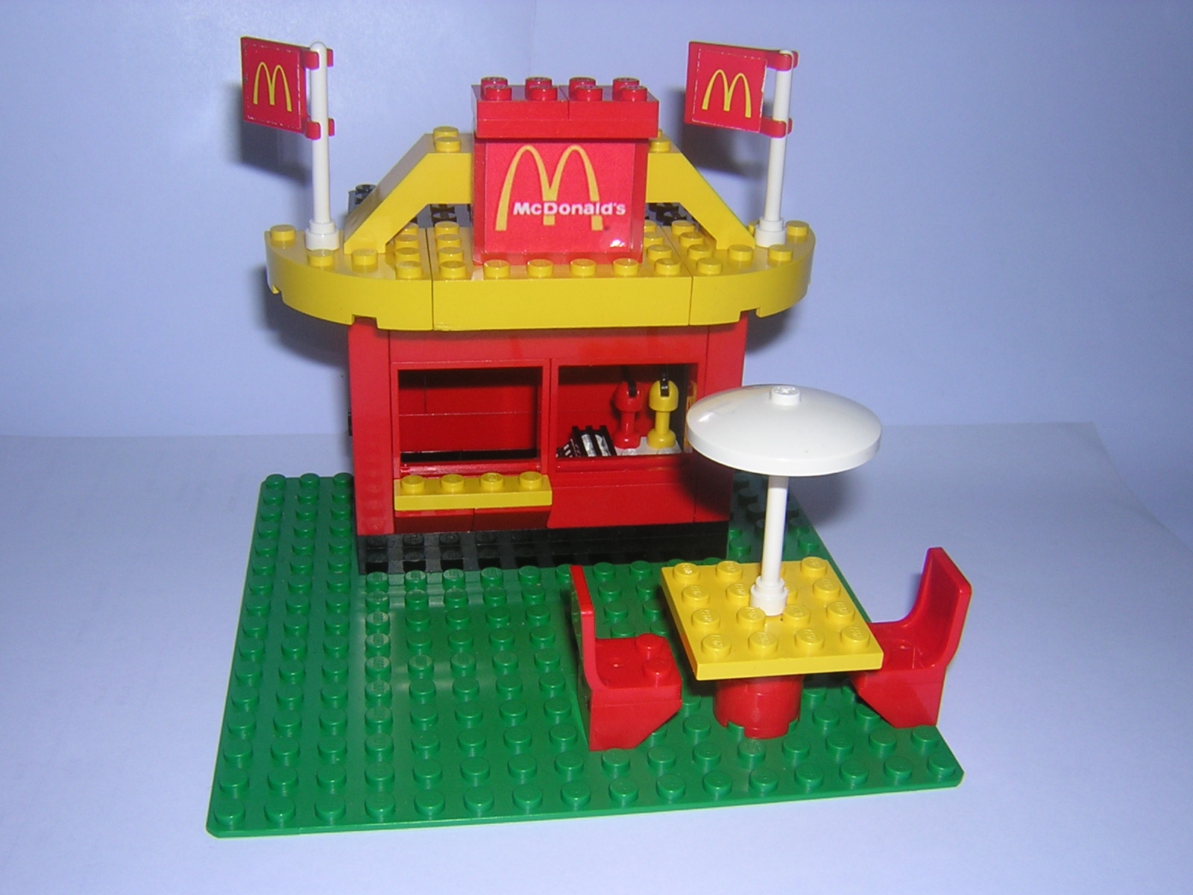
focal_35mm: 36
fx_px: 1241
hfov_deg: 51.4
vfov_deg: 39.7
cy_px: 448
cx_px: 596
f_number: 5.2
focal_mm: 4.7
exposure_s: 1/60.1
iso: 100
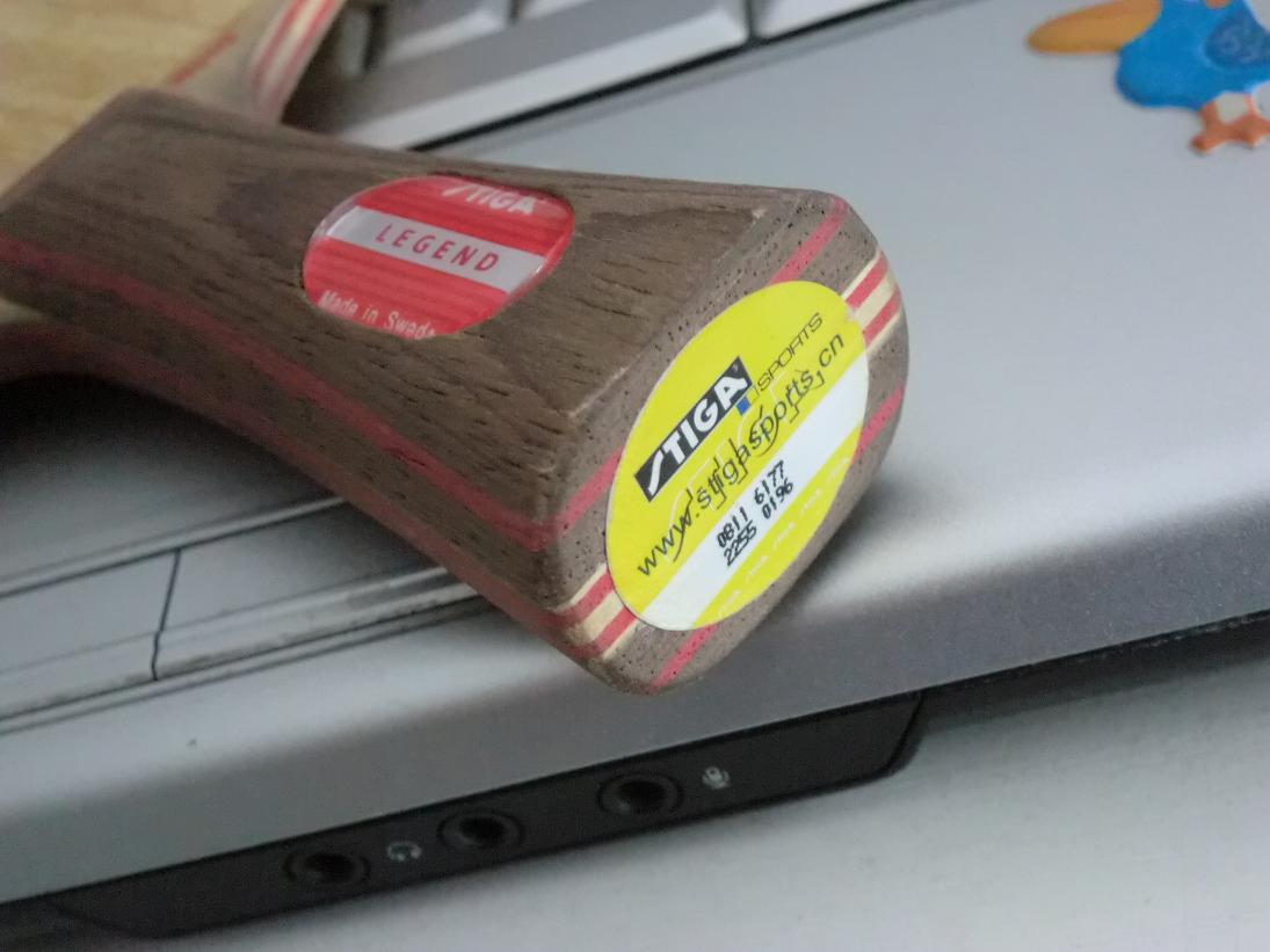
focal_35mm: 47
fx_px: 1724
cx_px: 635
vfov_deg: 30.9
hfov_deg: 40.4
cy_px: 476
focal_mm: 8.46
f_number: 3.4
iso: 800
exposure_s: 1/50
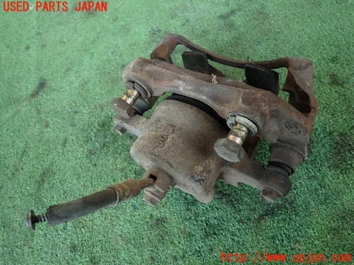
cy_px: 132
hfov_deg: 69.4
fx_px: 256
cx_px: 177
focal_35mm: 25
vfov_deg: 54.9
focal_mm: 4.5
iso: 200
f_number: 2
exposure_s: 1/60
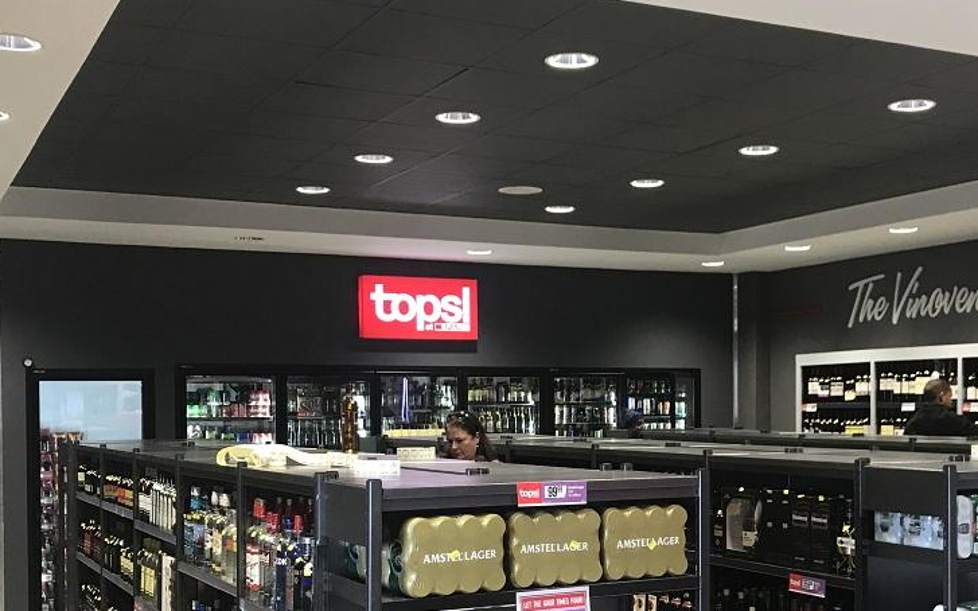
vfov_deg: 26.1
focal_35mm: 49
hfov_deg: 40.8
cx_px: 595
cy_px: 420
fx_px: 1306
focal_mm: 3.99
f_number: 1.8
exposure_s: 1/33
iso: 32
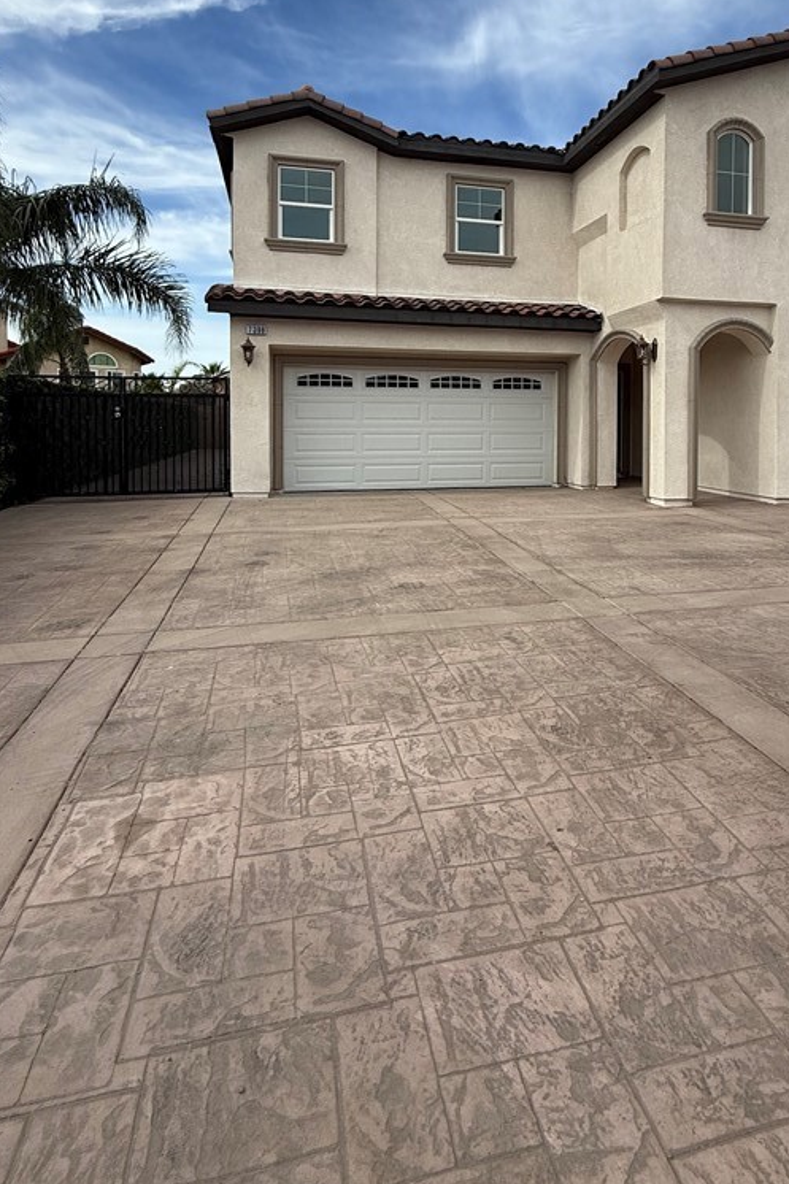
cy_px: 436
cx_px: 441
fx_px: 658
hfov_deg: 61.7
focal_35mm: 20
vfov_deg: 82.2
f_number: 2.2
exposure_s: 1/1745
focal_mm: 2.22
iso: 50
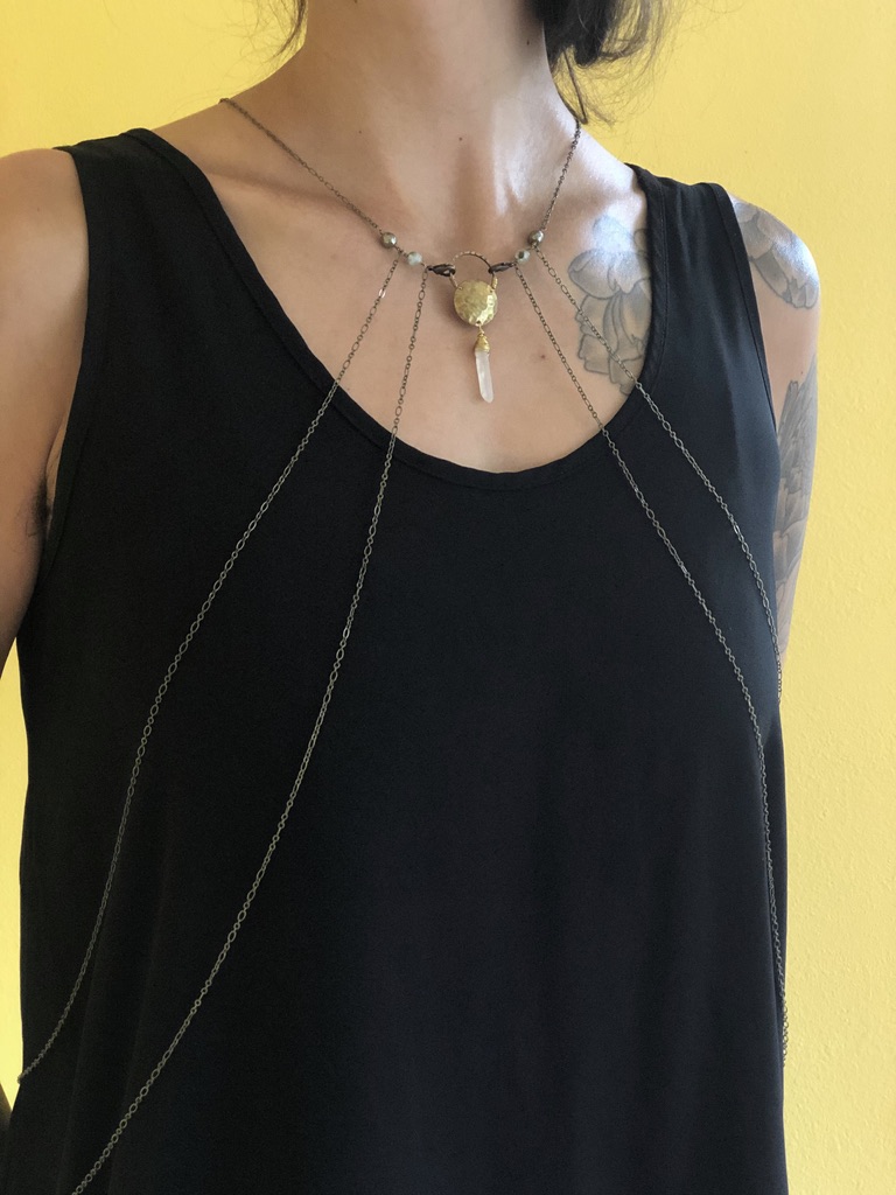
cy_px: 598
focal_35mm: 57
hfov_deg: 25.7
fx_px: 1967
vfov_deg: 33.8
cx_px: 448
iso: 250
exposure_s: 1/30
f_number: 2.8
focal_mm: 6.6
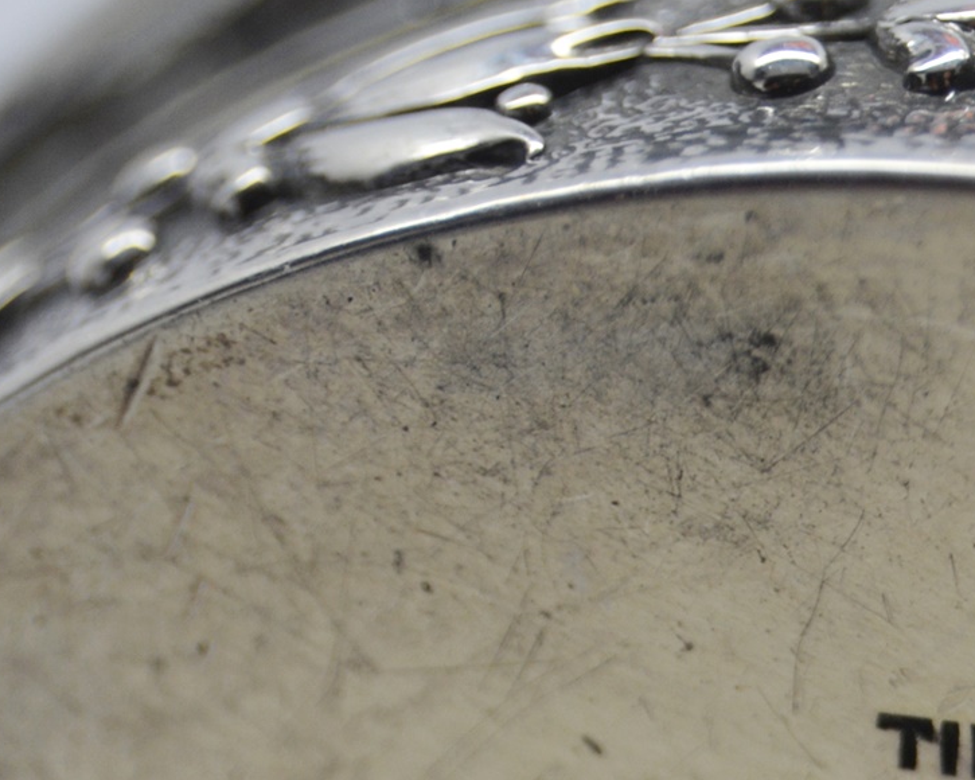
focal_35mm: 204
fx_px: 5887
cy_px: 1021
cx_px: 1556
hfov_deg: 9.2
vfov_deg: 7.5
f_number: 5.6
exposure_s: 1/125
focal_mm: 42
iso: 360
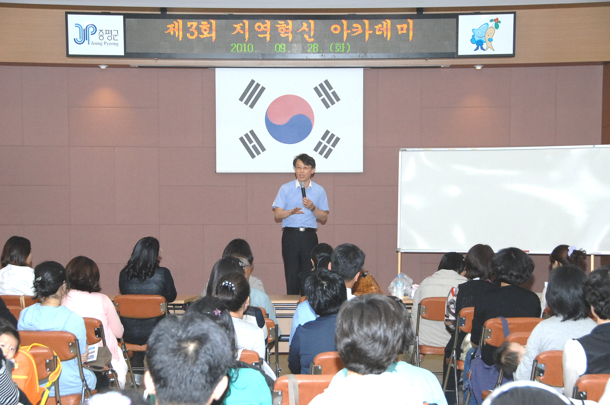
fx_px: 1219
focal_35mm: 72
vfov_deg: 18.9
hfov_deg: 28.1
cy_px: 202
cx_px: 305
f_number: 6.7
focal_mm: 48
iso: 800
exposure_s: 1/60
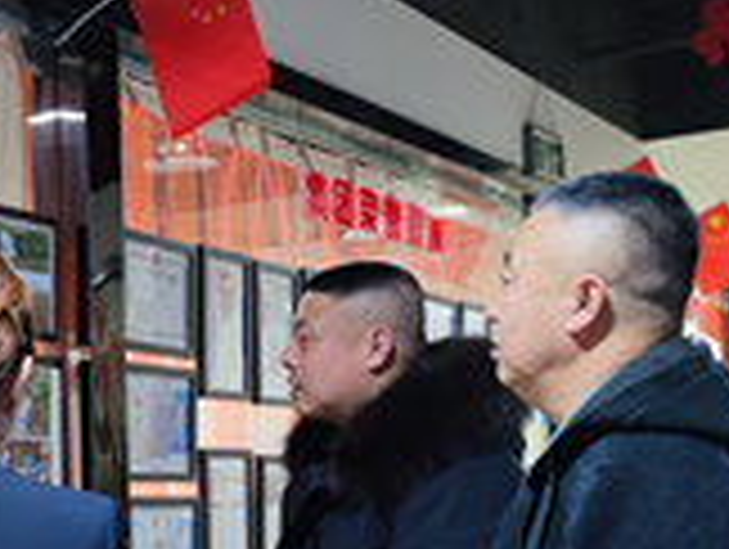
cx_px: -135
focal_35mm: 74
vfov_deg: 19.4
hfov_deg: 24.0
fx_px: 1561
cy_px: 542
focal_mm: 6.72
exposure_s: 1/50
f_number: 1.69
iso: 173
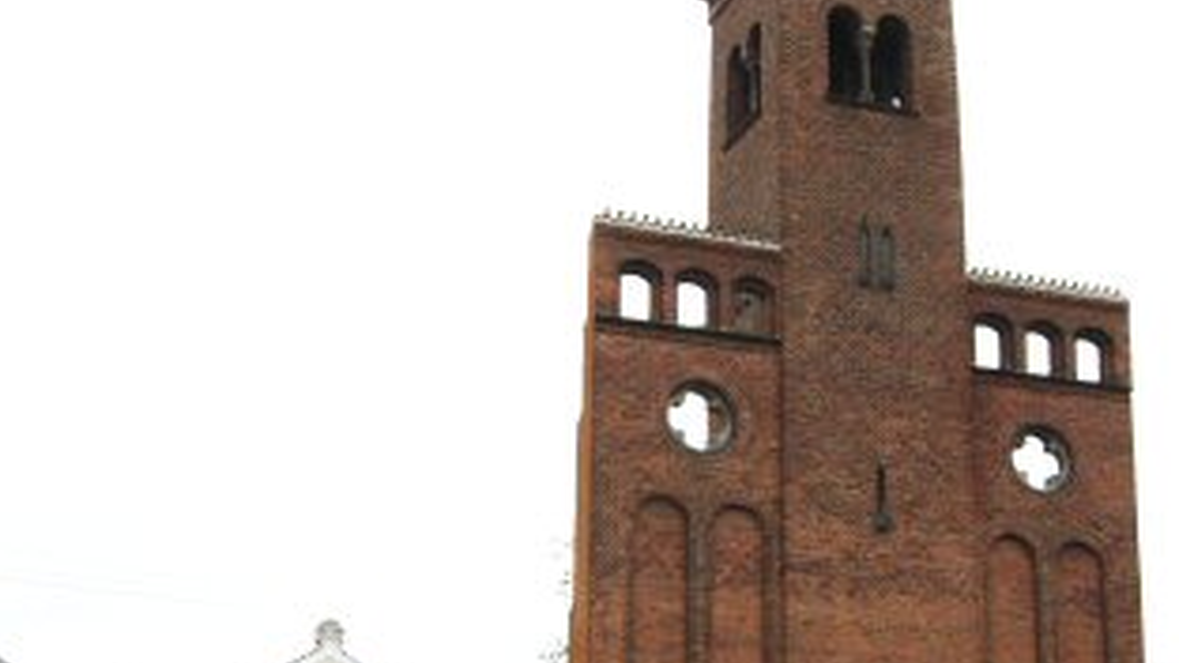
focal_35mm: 71
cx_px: 642
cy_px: 495
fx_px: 2219
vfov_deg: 16.9
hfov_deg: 29.7
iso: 50
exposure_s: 1/395
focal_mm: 7.5
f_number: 6.1
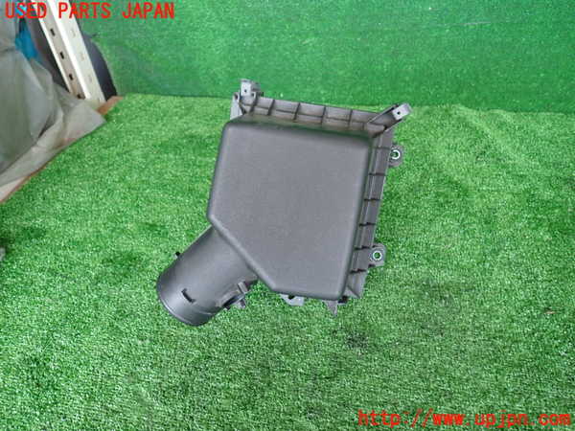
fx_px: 415
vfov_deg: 54.9
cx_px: 288
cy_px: 216
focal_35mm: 25
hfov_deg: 69.4
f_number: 2
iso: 200
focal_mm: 4.5
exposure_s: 1/100
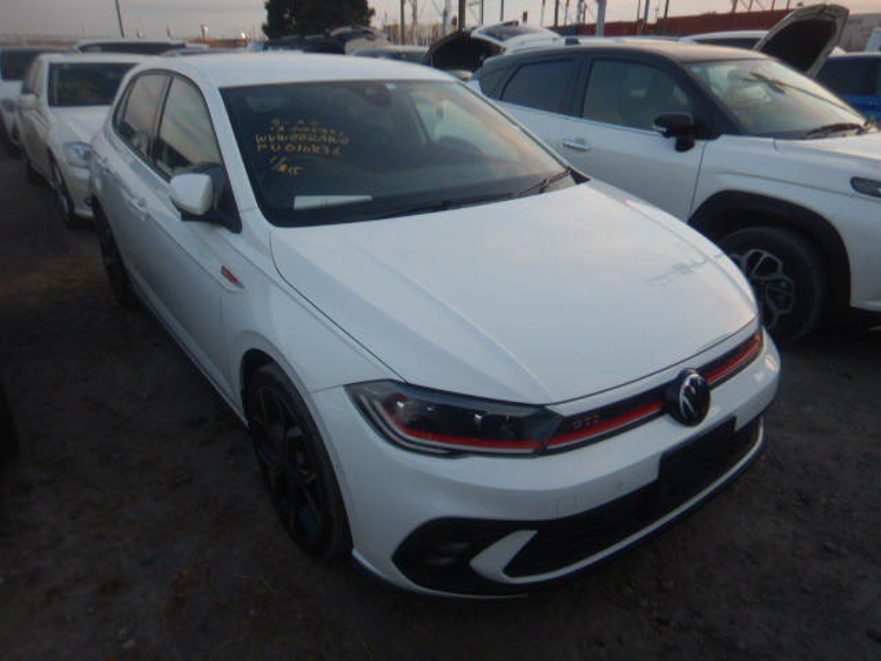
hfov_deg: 71.6
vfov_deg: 56.8
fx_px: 611
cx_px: 440
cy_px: 330
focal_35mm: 24
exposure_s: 1/30
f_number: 2.8
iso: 160
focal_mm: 4.3
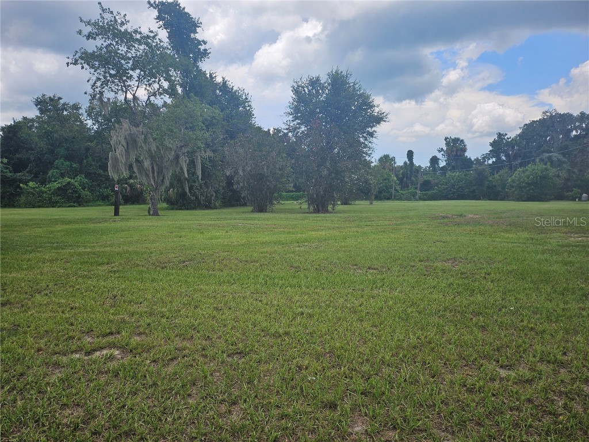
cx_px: 294
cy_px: 221
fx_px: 408
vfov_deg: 56.8
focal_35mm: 24
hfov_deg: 71.6
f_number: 1.8
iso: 50
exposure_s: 1/3540
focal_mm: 5
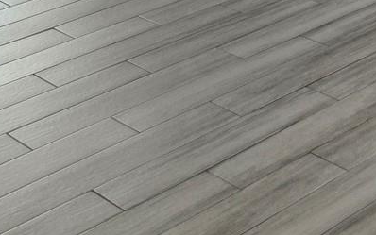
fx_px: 1005
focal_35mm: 98
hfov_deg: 17.8
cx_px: 638
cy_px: -299
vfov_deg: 11.4
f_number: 1.8
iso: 125
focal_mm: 5.4
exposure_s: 1/120
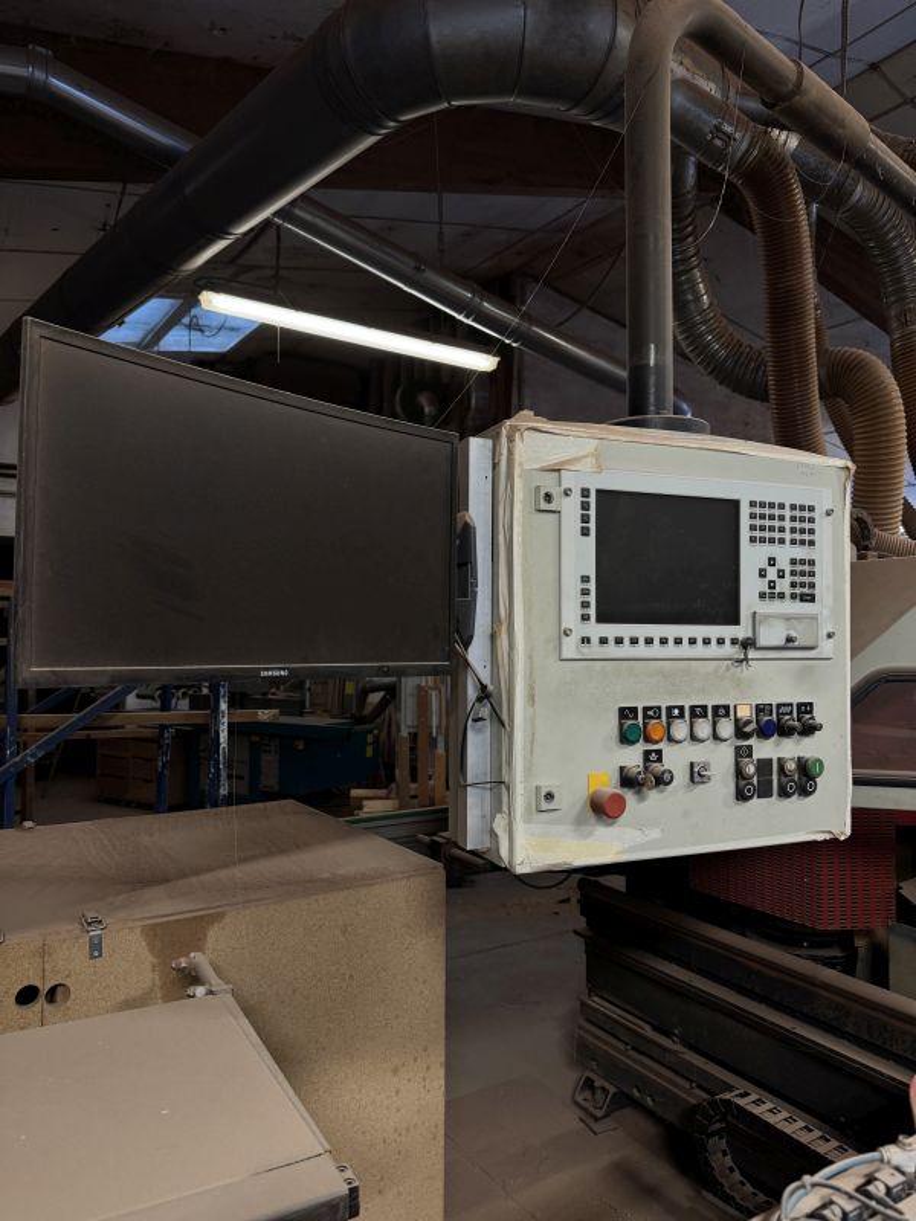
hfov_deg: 56.8
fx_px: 847
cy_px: 610
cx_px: 458
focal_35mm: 24
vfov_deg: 71.6
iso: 160
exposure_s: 1/50
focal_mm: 6.76
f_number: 1.78
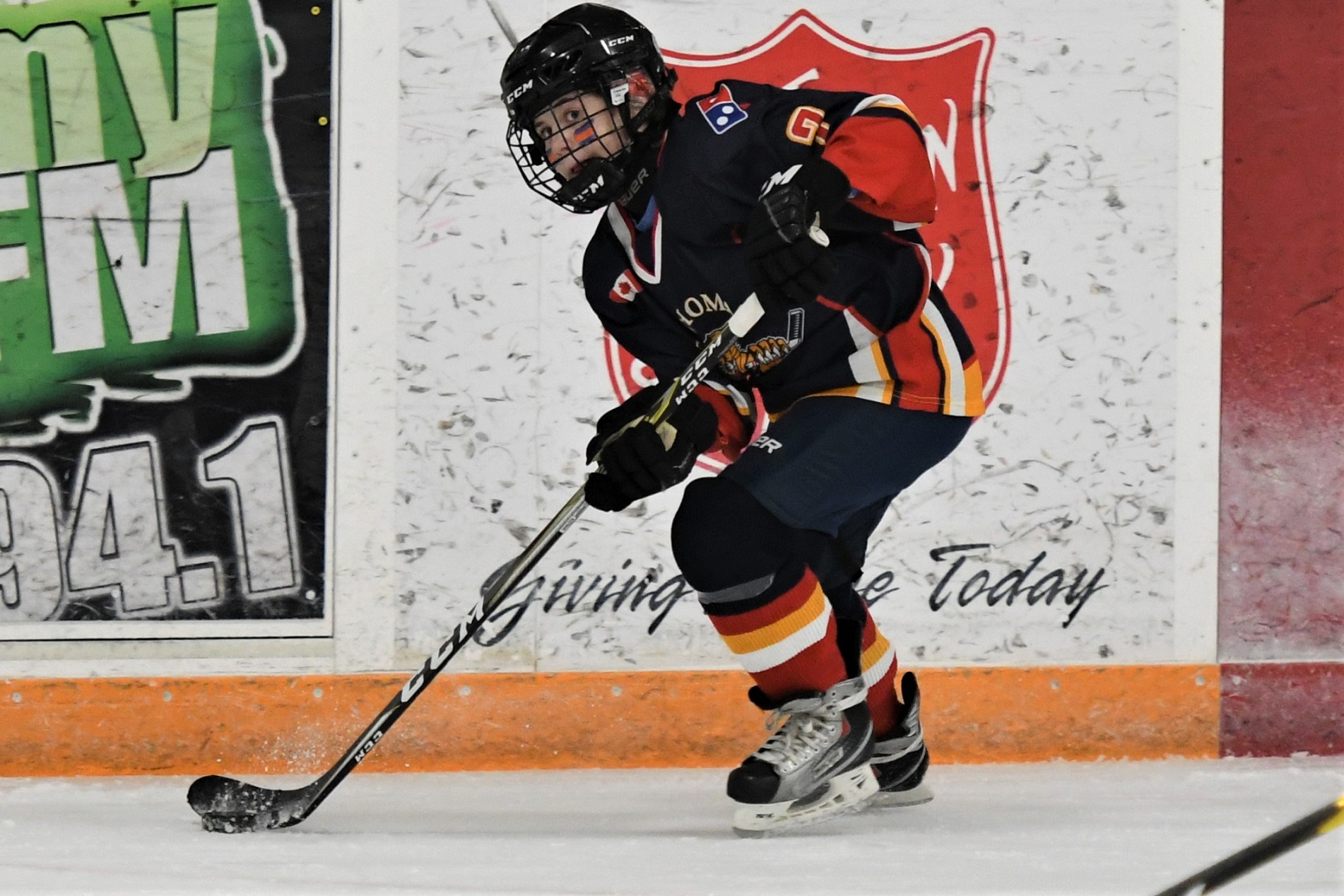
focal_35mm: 202
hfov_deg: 10.2
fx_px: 7559
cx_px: 672
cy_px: 448
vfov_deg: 6.8
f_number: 2.8
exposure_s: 1/1000
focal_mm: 135
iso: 2500
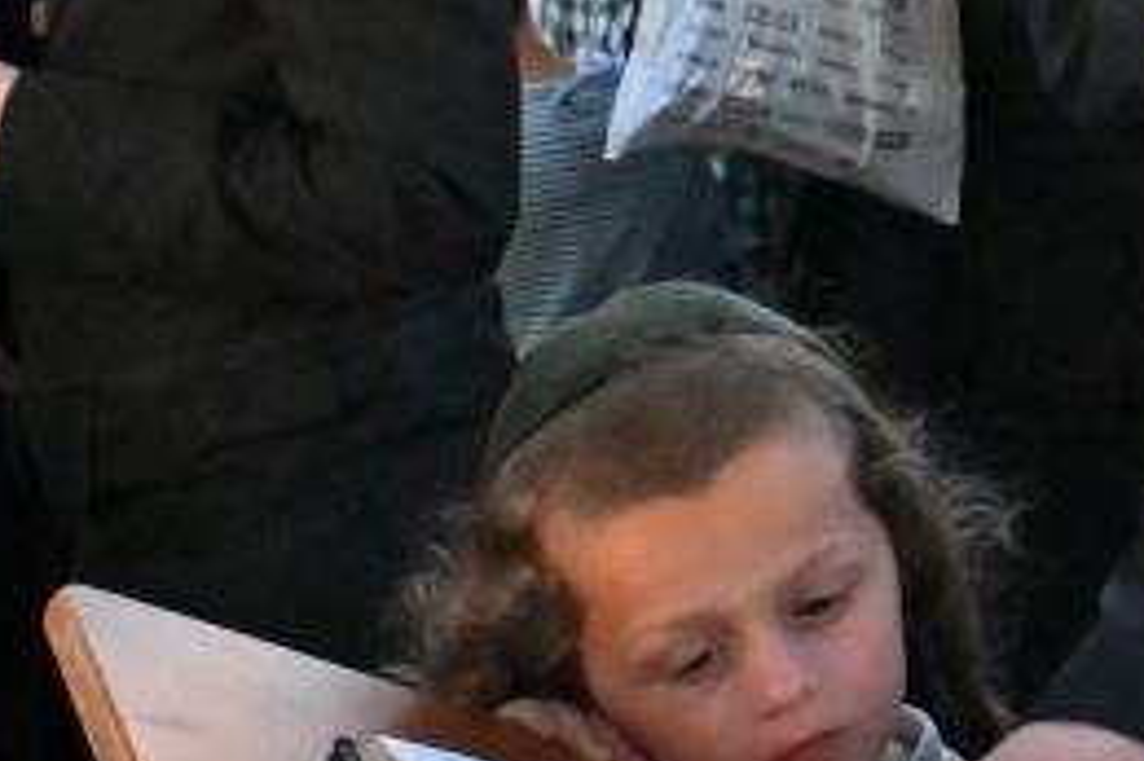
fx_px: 3747
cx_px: 1703
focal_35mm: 118
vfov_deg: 11.4
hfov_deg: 16.0
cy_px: -132
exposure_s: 1/2000
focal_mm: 20.5
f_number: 4.8
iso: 3200
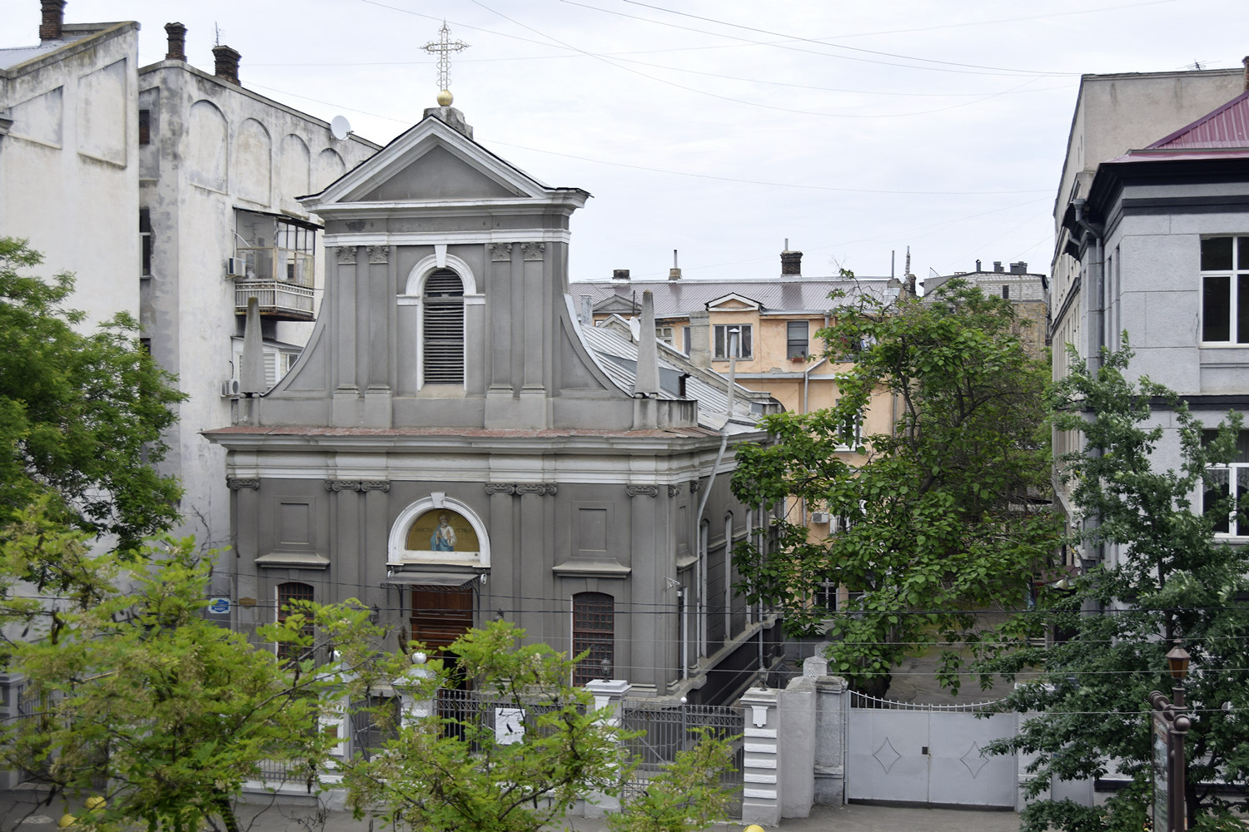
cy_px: 416
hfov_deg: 47.9
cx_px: 624
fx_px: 1405
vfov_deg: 33.0
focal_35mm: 40
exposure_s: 1/125
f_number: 5.6
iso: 100
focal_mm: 27
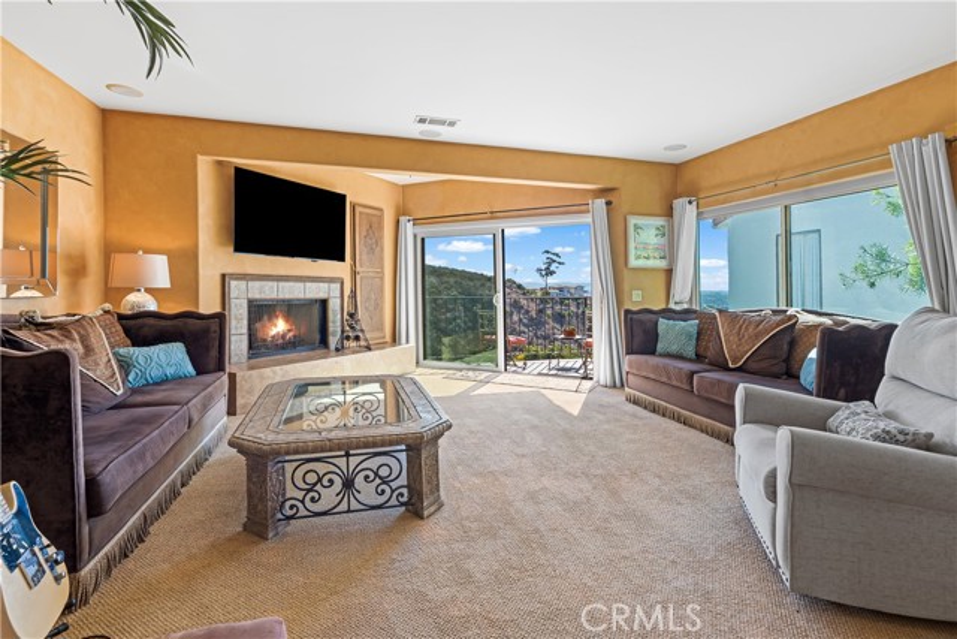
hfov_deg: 96.7
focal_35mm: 16
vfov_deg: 73.8
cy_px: 320
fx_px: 425
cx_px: 478
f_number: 8
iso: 100
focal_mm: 16
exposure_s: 1/4
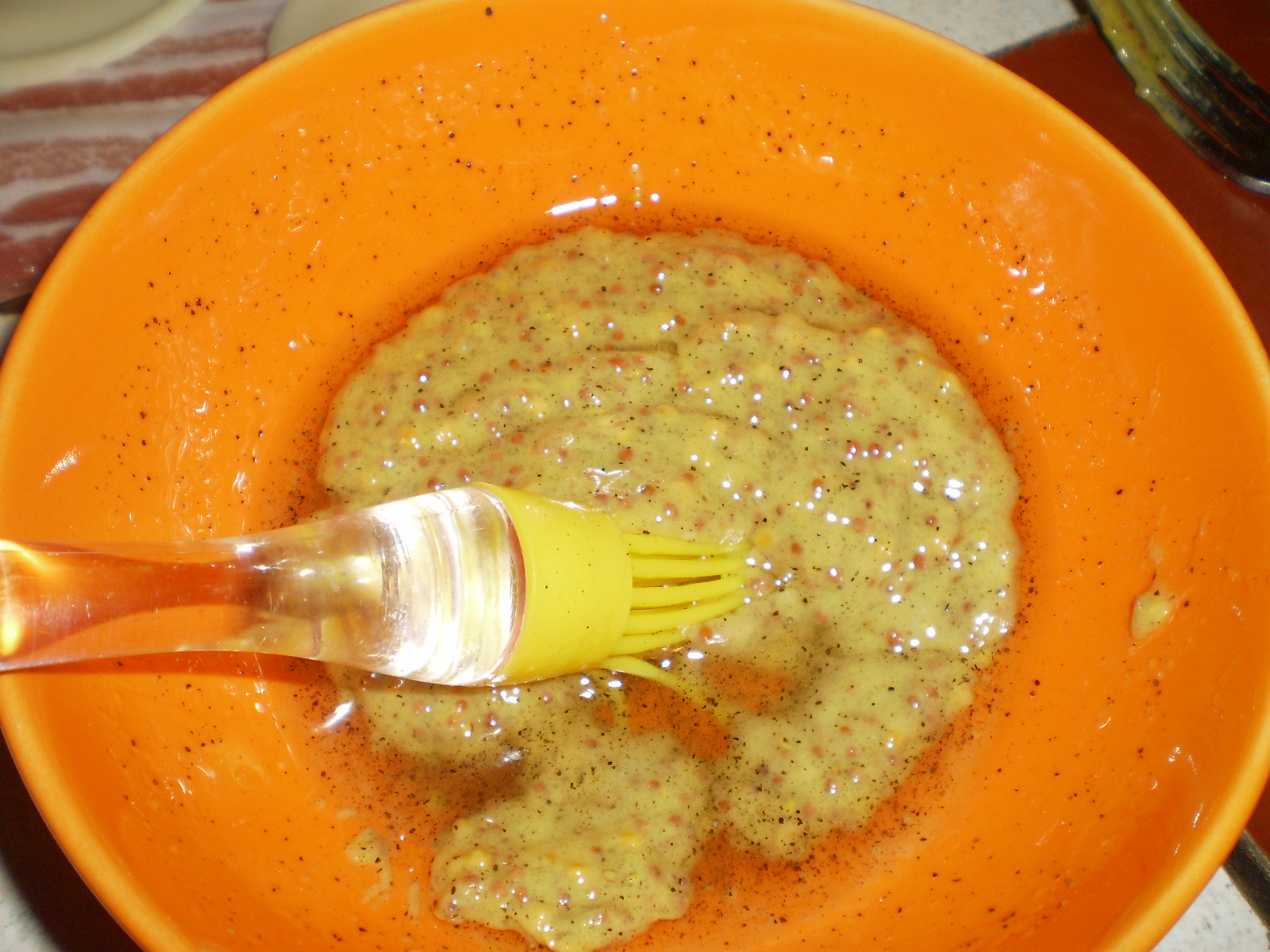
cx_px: 635
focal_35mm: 36
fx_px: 1321
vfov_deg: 39.7
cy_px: 476
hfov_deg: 51.4
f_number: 3.1
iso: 125
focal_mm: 6.3
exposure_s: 1/30
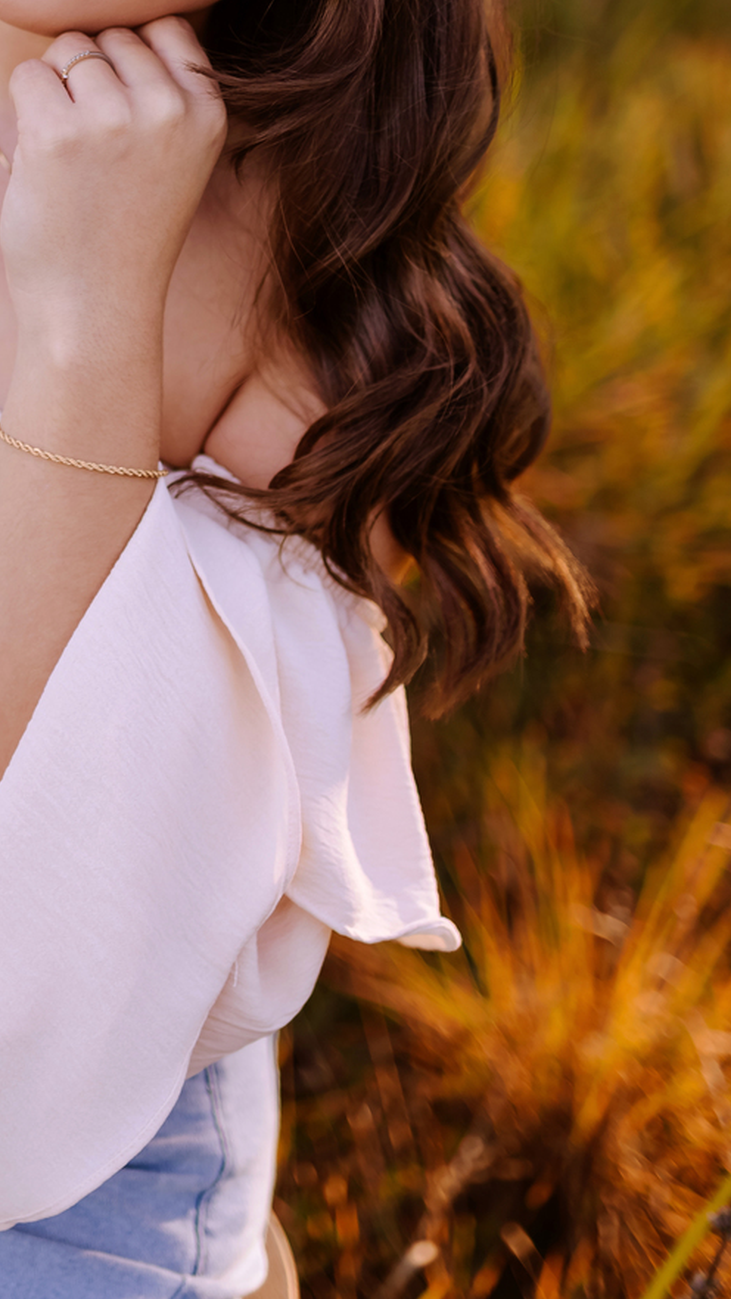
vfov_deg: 27.7
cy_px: 283
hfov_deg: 15.6
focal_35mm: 75
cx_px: -108
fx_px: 2583
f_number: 1.8
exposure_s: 1/800
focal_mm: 35
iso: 125
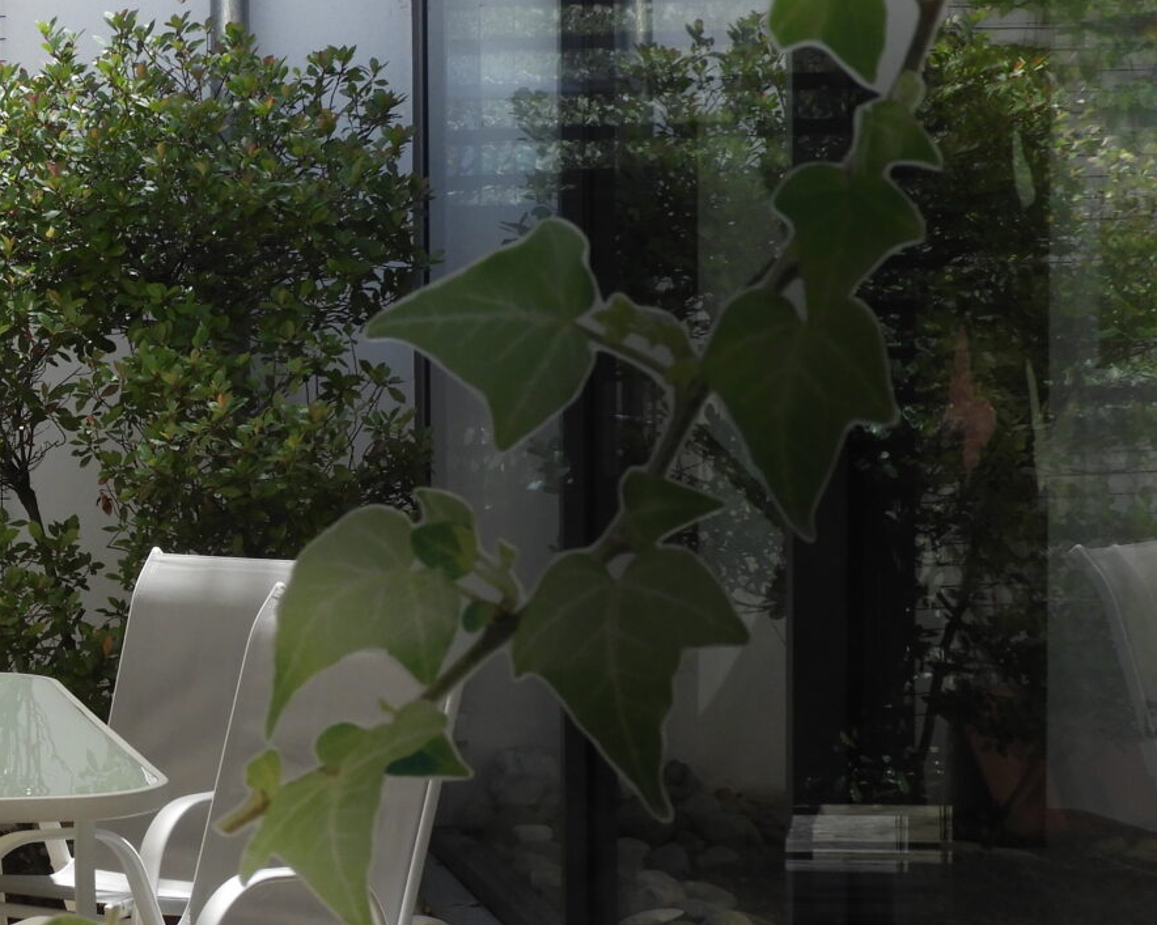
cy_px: 493
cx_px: -29
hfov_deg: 17.6
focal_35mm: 106
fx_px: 3629
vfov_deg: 14.5
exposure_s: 1/320
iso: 100
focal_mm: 9
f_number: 4
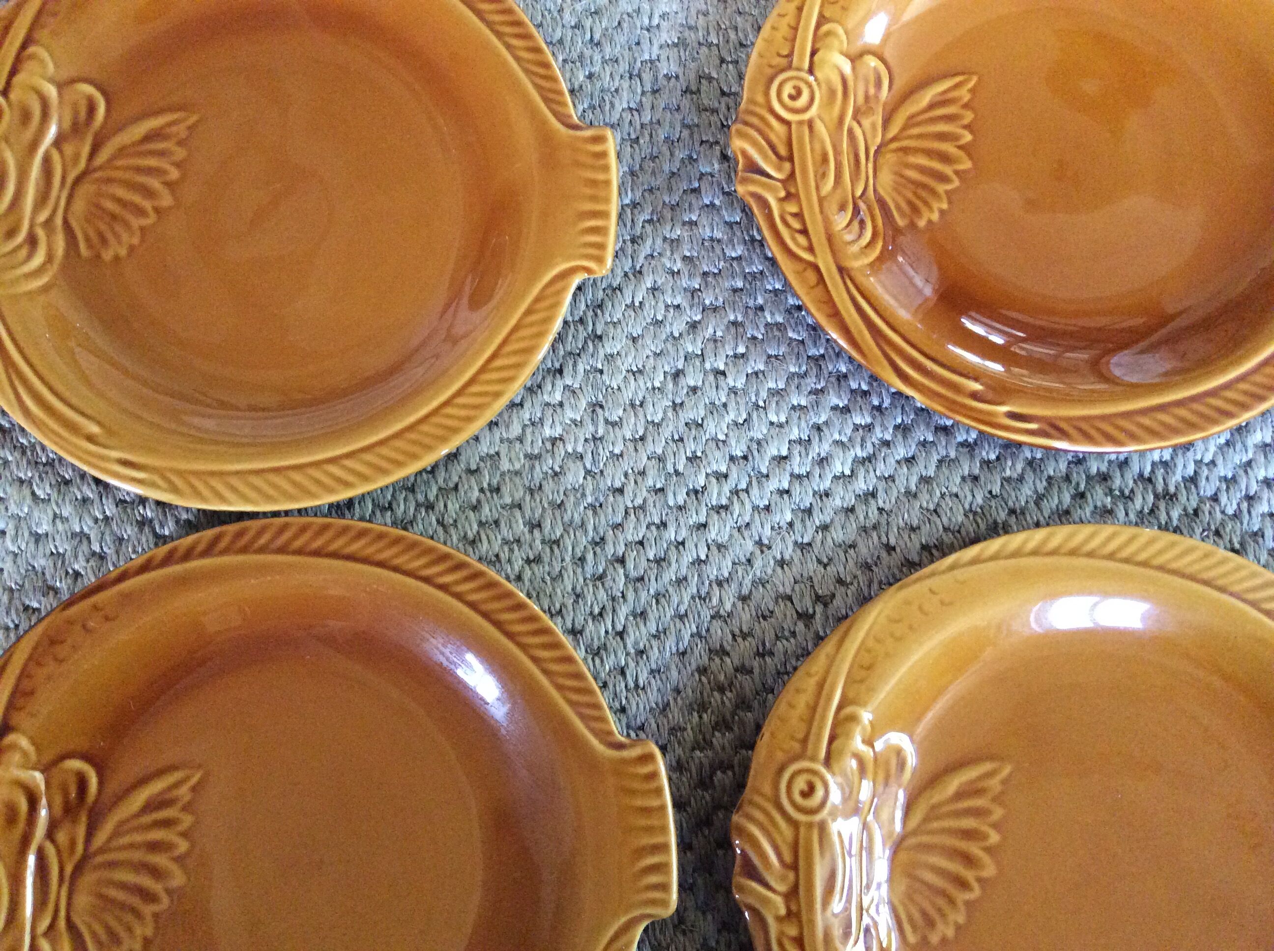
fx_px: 1176
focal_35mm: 32
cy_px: 476
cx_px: 637
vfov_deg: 44.1
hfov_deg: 56.9
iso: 320
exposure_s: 1/25
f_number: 2.4
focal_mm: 3.3
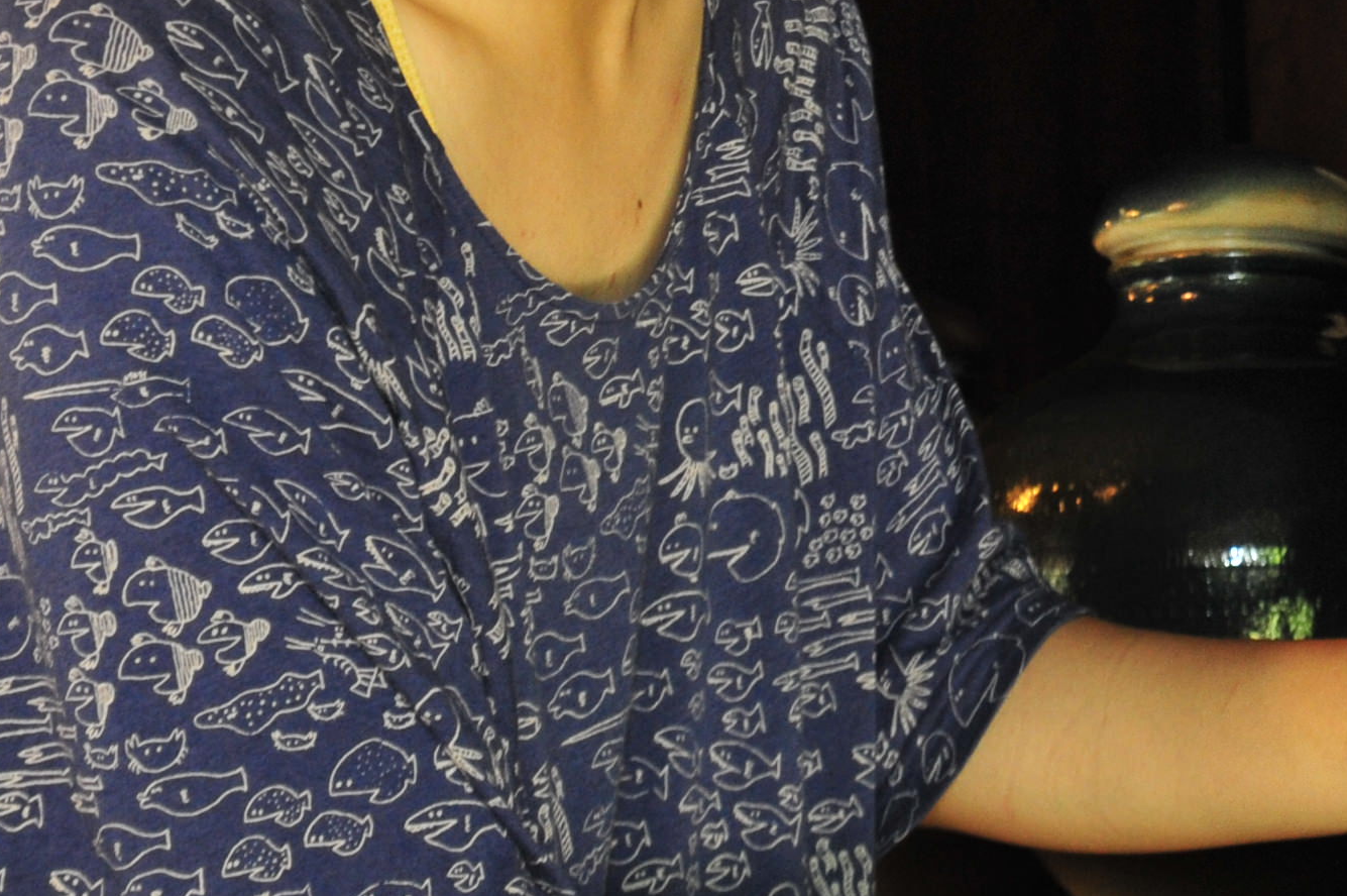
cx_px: 1277
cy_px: 174
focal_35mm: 102
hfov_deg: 19.6
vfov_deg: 13.3
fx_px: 3814
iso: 1600
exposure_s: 1/30
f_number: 8
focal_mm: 32
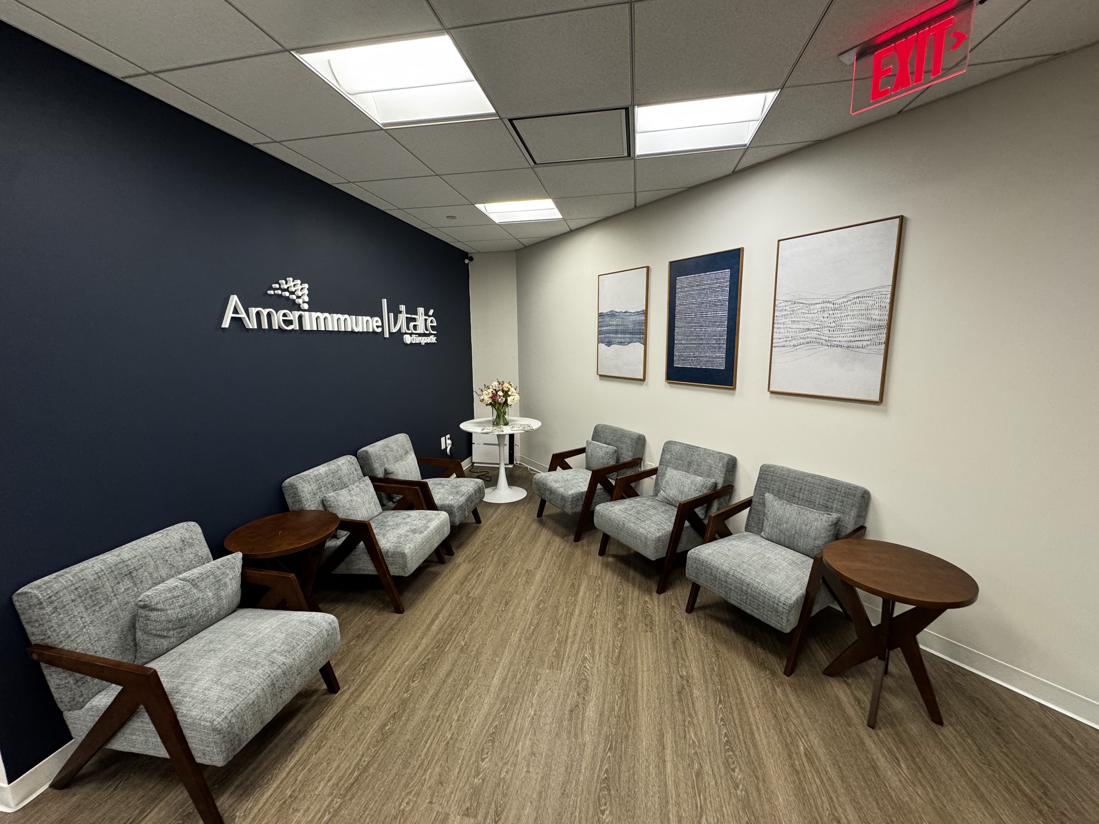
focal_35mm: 14
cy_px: 412
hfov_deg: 102.1
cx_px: 550
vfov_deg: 85.7
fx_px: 444
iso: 200
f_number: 2.2
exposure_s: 1/60
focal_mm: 2.22
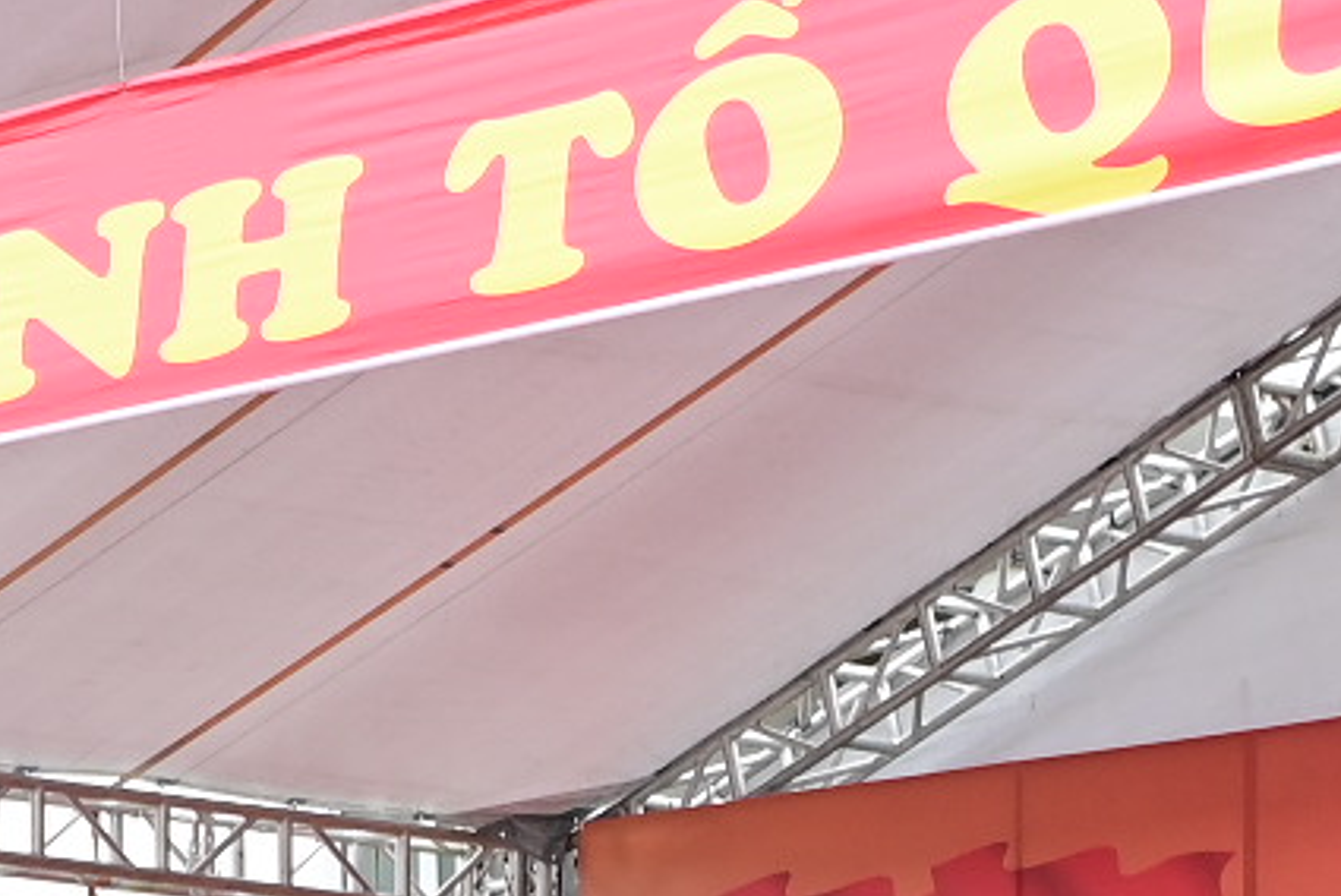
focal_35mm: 256
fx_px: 9542
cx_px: -540
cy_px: 1404
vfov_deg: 5.3
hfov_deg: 7.9
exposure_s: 1/200
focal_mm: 36
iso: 250
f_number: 4
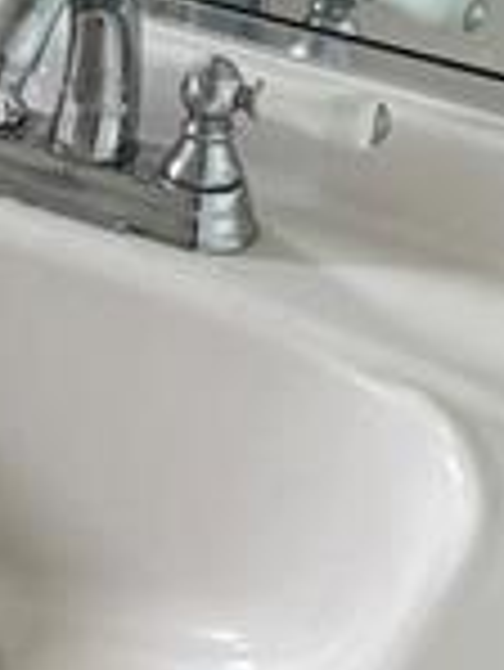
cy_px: 31
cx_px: -184
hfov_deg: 10.8
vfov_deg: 14.5
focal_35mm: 134
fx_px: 2598
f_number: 1.5
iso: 64
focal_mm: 5.7
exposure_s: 1/121
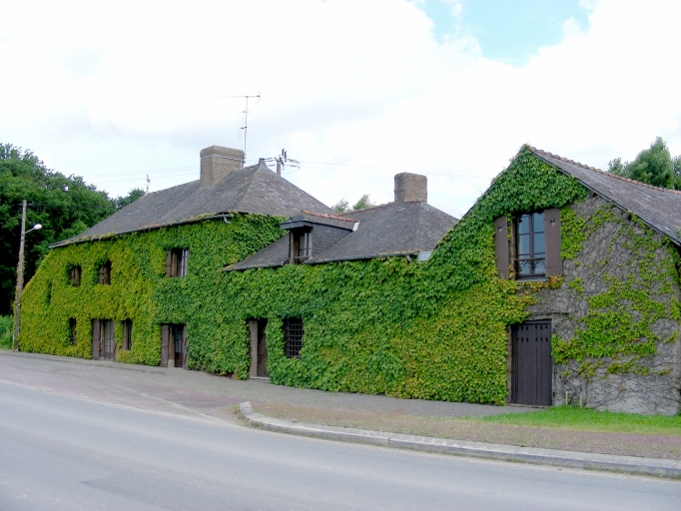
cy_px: 256
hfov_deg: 49.0
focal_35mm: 38
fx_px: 748
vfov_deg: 37.7
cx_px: 340
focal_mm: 6.3
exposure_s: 1/336
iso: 50
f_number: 4
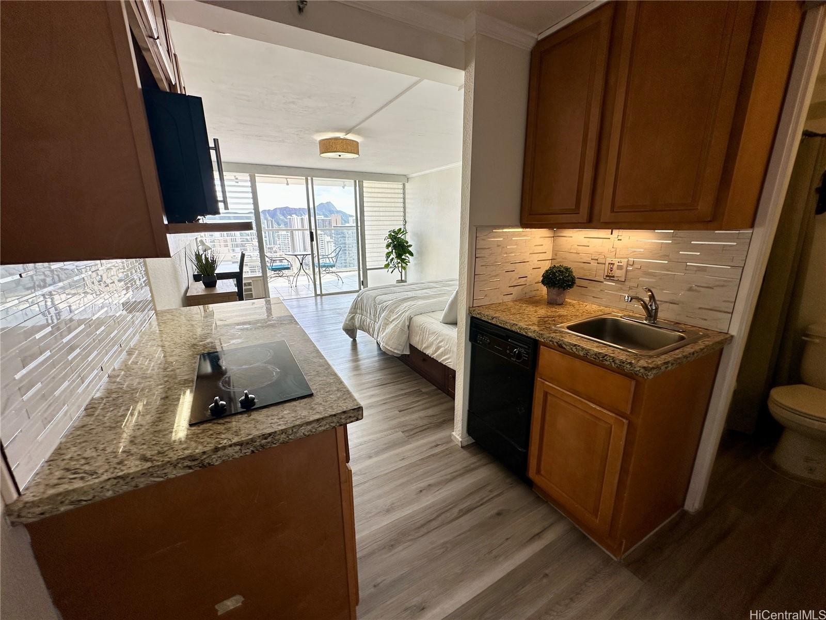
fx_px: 334
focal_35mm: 14
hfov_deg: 102.1
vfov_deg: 85.7
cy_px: 310
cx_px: 413
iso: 40
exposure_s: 1/261
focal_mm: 2.22
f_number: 2.2
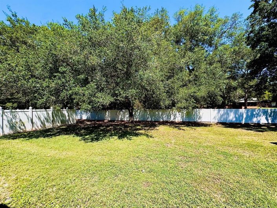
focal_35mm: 14
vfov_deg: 85.6
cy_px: 104
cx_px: 138
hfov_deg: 102.1
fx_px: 112
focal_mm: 2.22
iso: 40
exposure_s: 1/727
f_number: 2.2
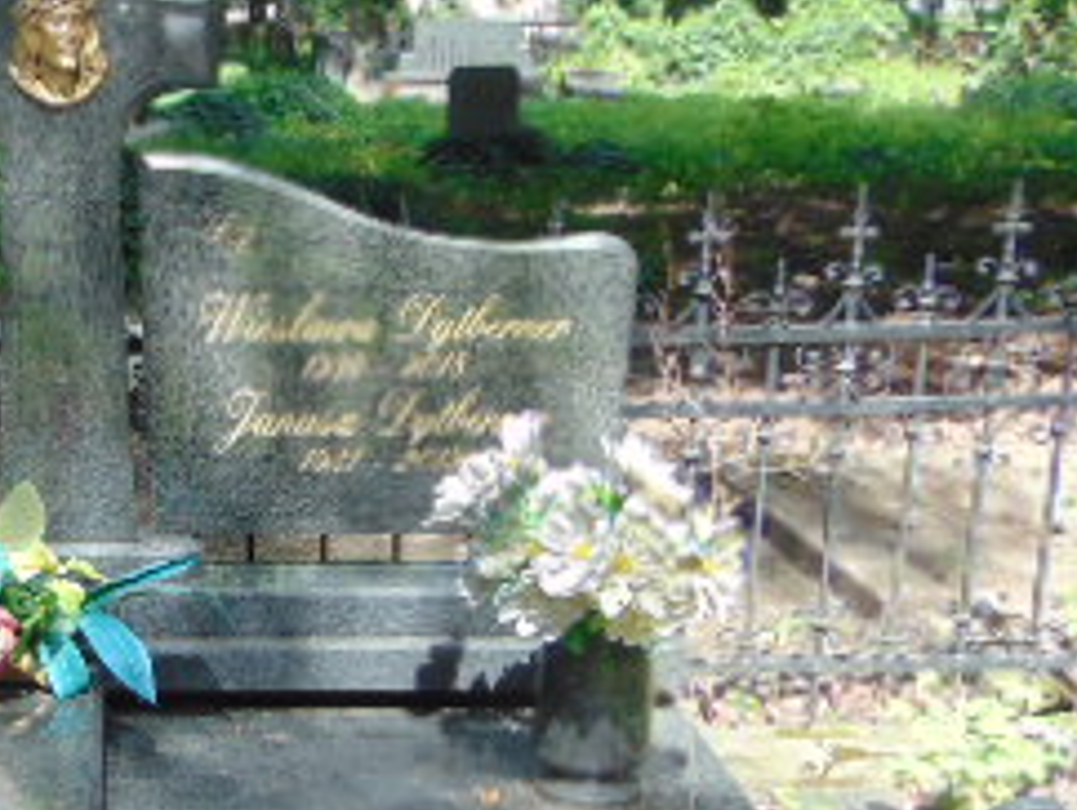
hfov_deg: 28.0
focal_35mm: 66
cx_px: 58
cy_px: 636
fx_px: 2055
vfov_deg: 22.0
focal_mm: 4.5
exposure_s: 1/200
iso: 80
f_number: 3
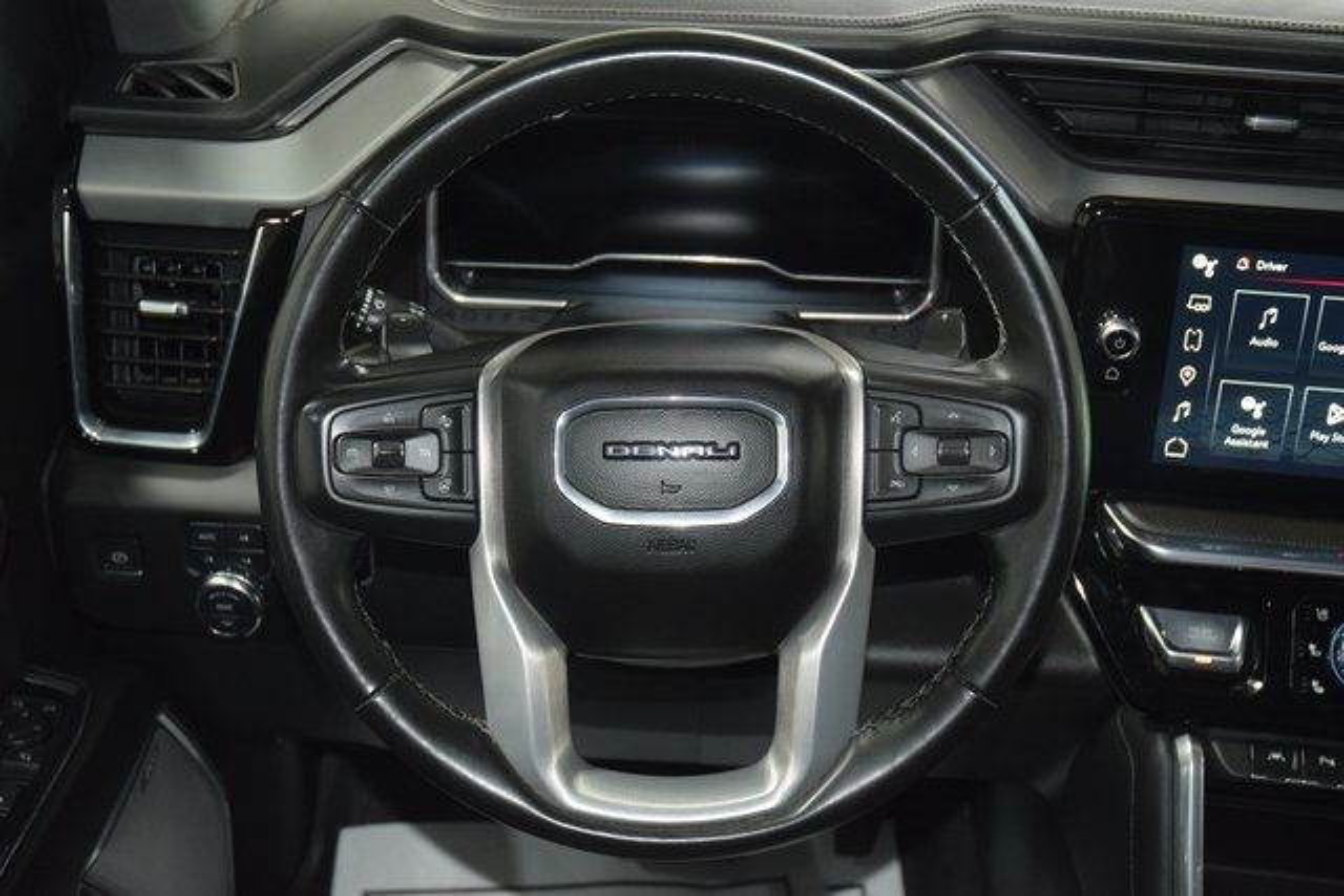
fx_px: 1904
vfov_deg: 26.5
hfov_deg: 38.9
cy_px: 448
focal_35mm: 51
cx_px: 672
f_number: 4
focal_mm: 34
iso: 2000
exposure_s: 1/40
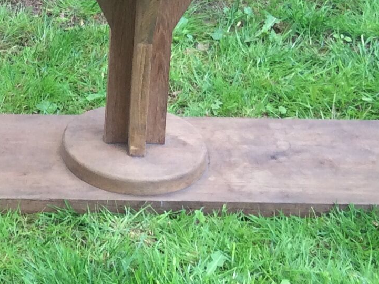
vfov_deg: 12.7
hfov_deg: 16.6
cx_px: -44
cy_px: 2
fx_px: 1258
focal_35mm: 115
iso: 40
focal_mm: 3.3
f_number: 2.4
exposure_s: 1/100
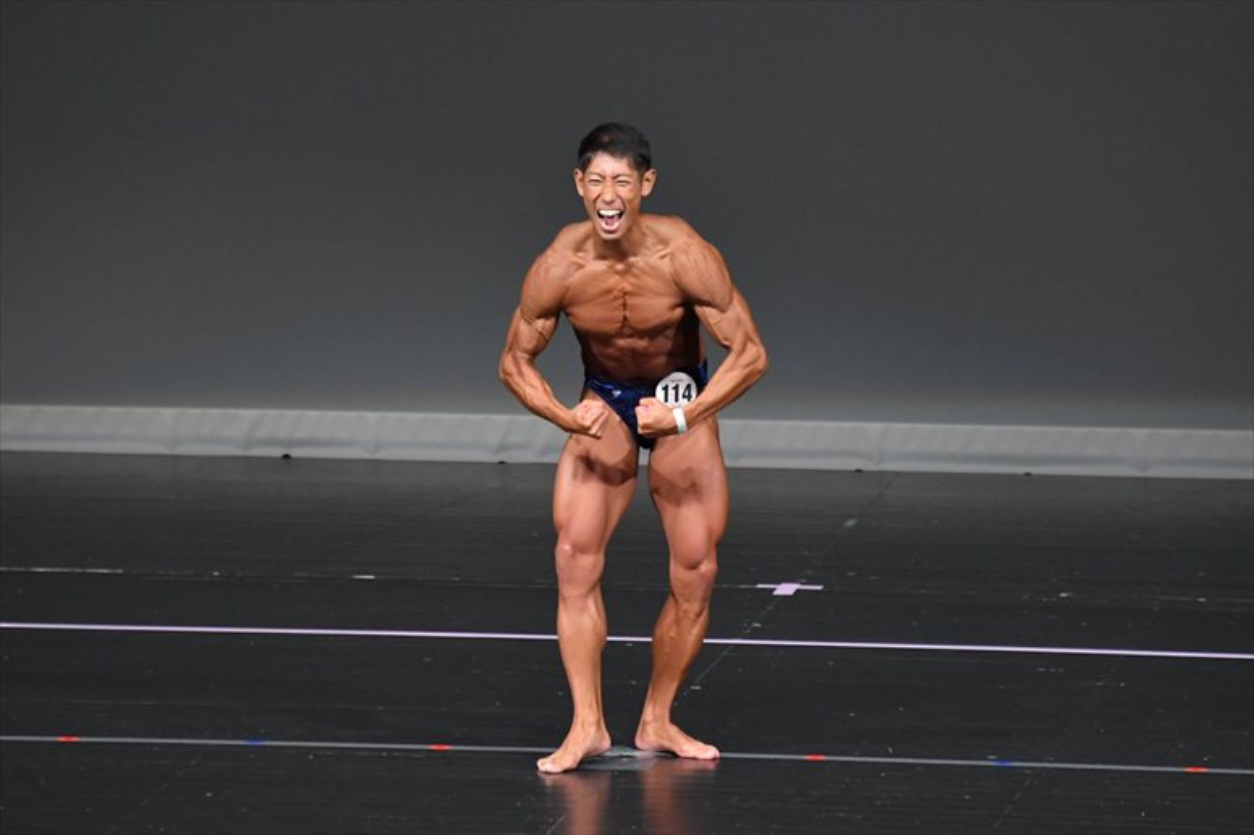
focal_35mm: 345
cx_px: 627
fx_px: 12012
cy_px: 418
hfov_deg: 6.0
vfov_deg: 4.0
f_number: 5.6
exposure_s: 1/400
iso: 4000
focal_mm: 230
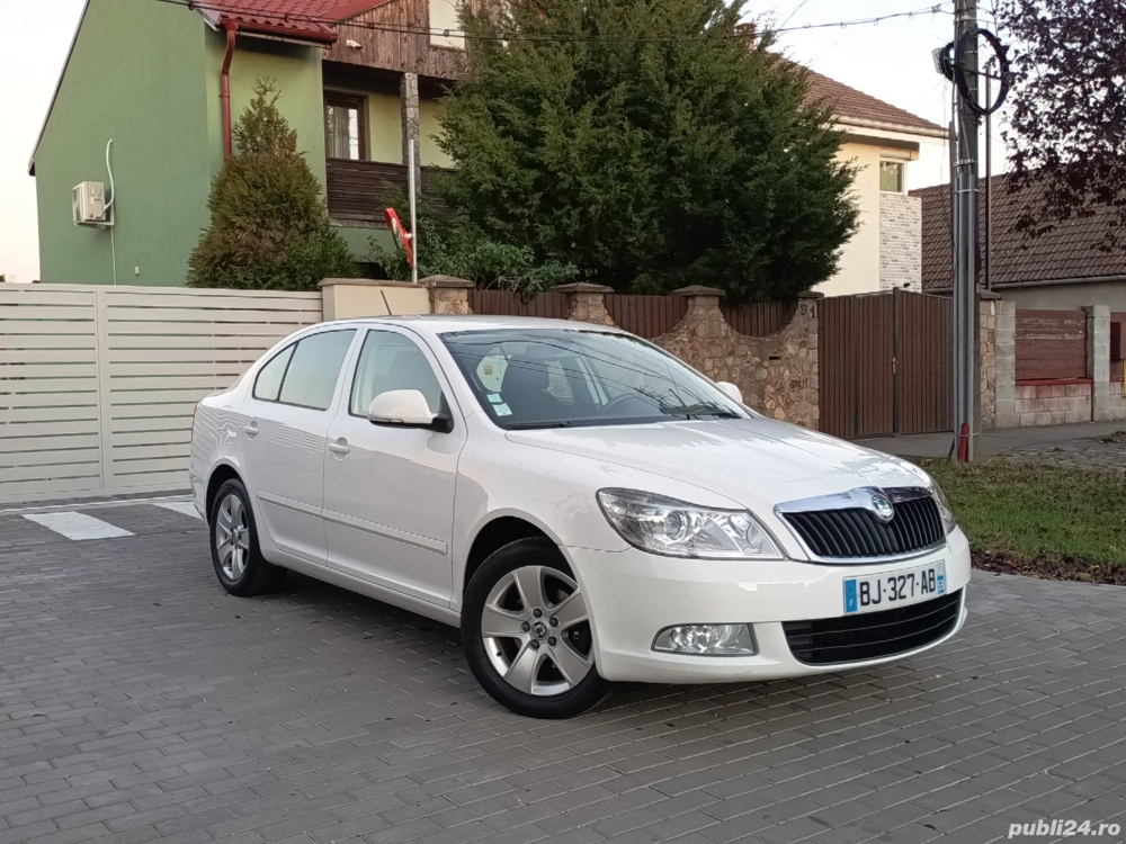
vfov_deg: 39.7
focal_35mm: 36
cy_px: 422
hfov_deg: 51.4
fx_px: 1171
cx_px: 563
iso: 426
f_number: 1.7
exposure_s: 1/50
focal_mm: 5.27
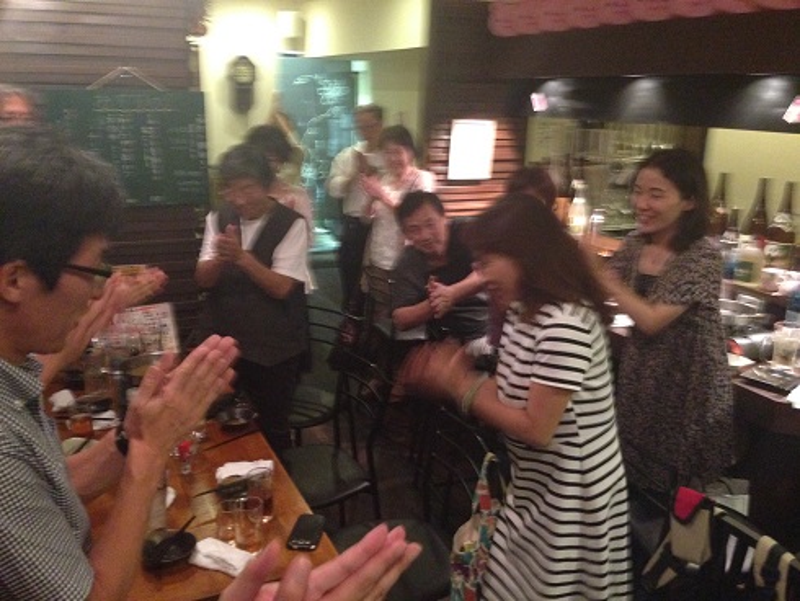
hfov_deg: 55.3
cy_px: 300
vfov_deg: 43.0
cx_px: 400
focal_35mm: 33
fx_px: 763
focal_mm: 4.12
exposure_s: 1/15
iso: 640
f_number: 2.4
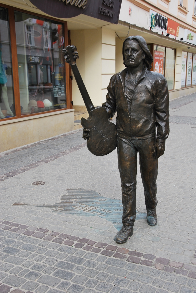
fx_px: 366
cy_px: 146
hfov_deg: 29.9
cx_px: 98
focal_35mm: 45
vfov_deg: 43.6
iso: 200
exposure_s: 1/125
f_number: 9
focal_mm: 30
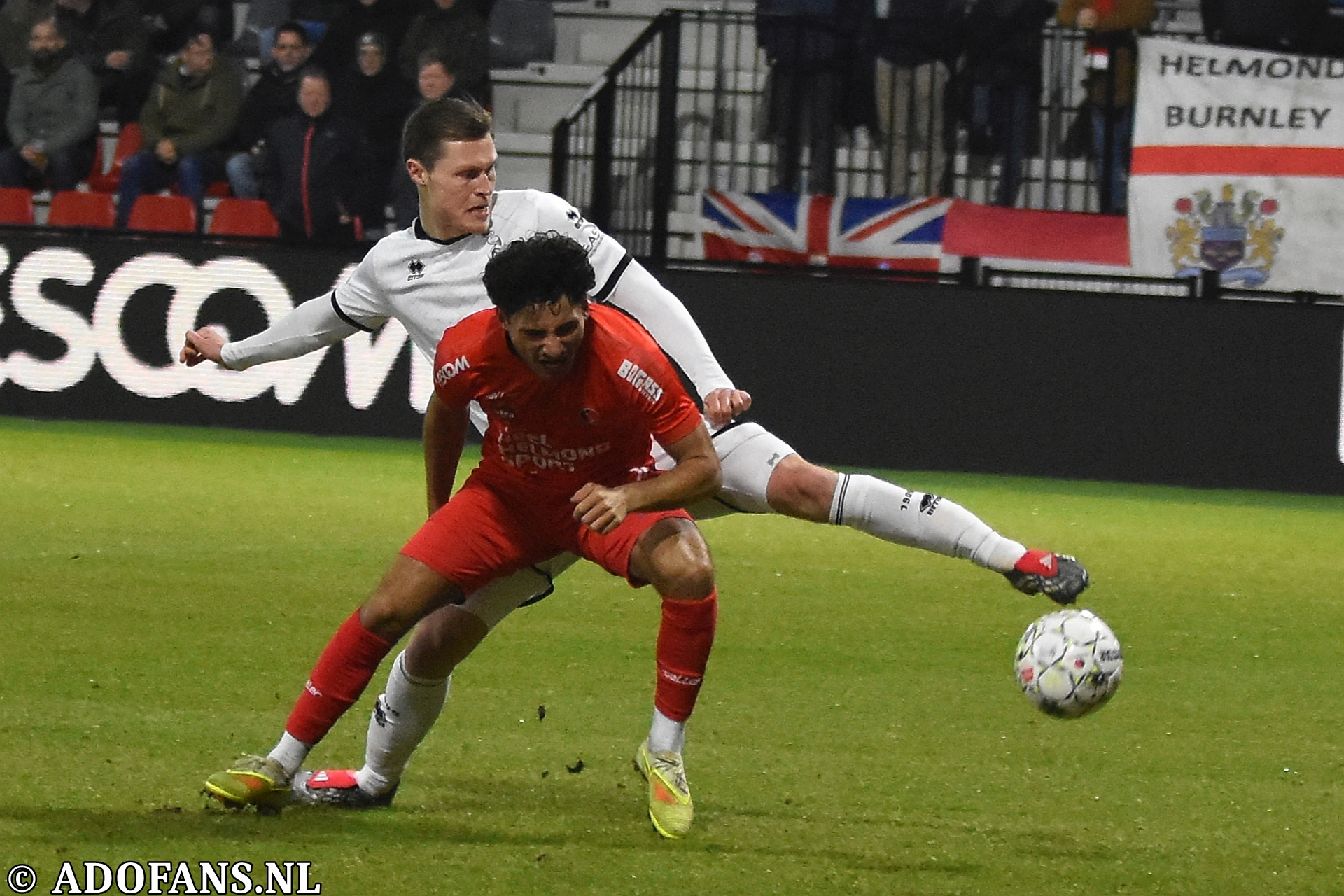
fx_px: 3920
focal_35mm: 105
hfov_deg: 19.5
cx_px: 672
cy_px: 448
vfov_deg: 13.0
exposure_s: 1/640
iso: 2500
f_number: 2.8
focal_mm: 70
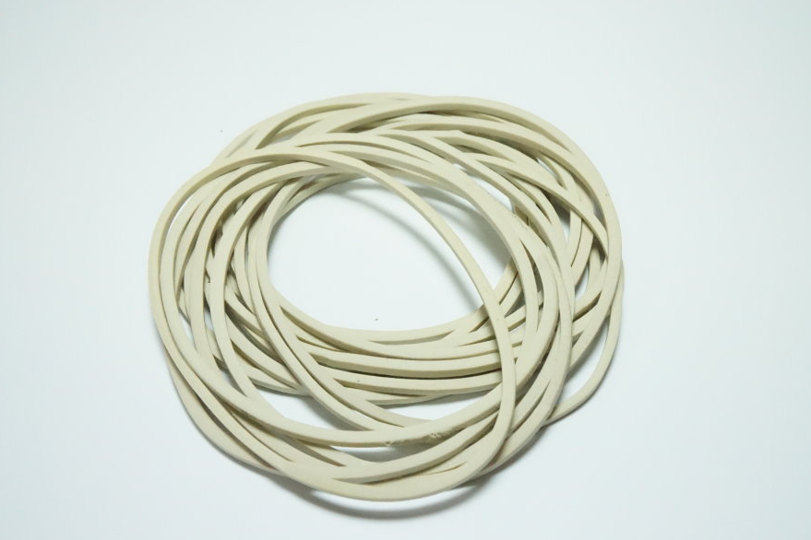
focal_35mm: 43
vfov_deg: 31.2
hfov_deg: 45.4
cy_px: 272
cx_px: 410
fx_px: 969
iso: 8000
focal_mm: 28
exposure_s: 1/400
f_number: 14
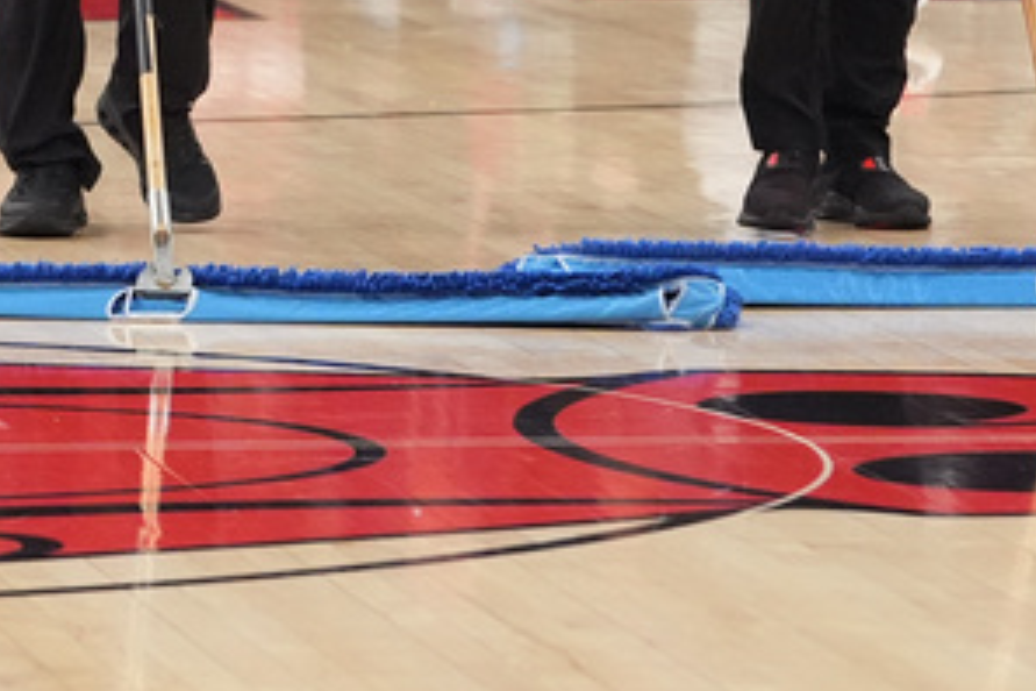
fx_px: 12517
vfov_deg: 3.2
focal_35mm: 435
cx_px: -17
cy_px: -309
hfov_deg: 4.7
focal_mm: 126
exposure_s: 1/2000
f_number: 4
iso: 6400
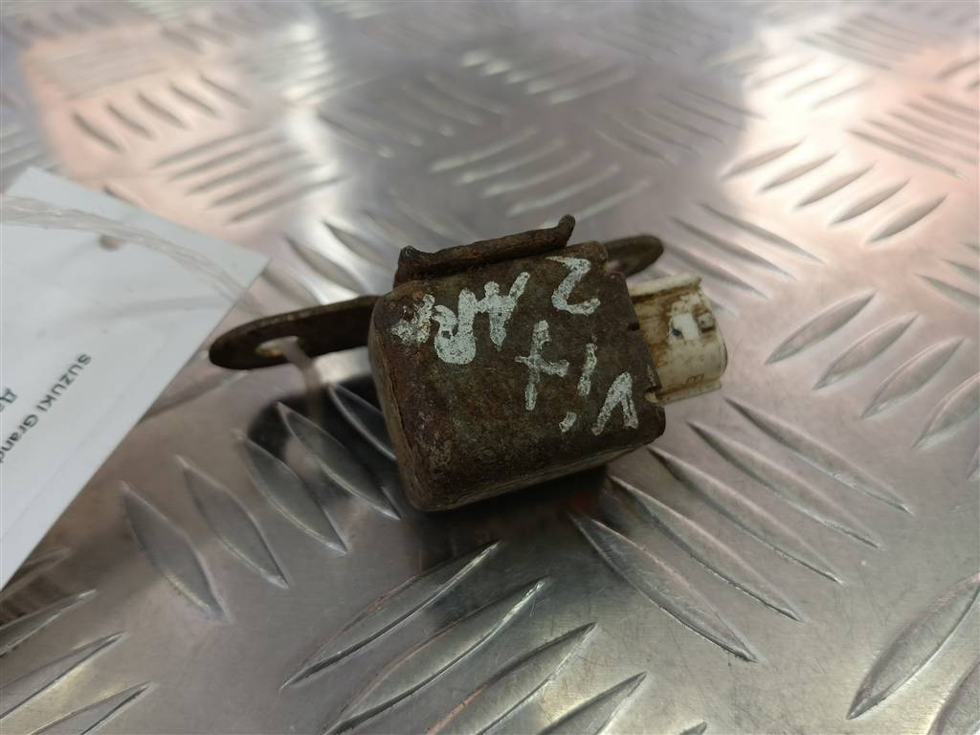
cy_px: 368
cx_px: 490
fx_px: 764
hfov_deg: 65.3
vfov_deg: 51.4
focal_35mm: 27
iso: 114
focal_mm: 4.11
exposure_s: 1/100
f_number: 1.6
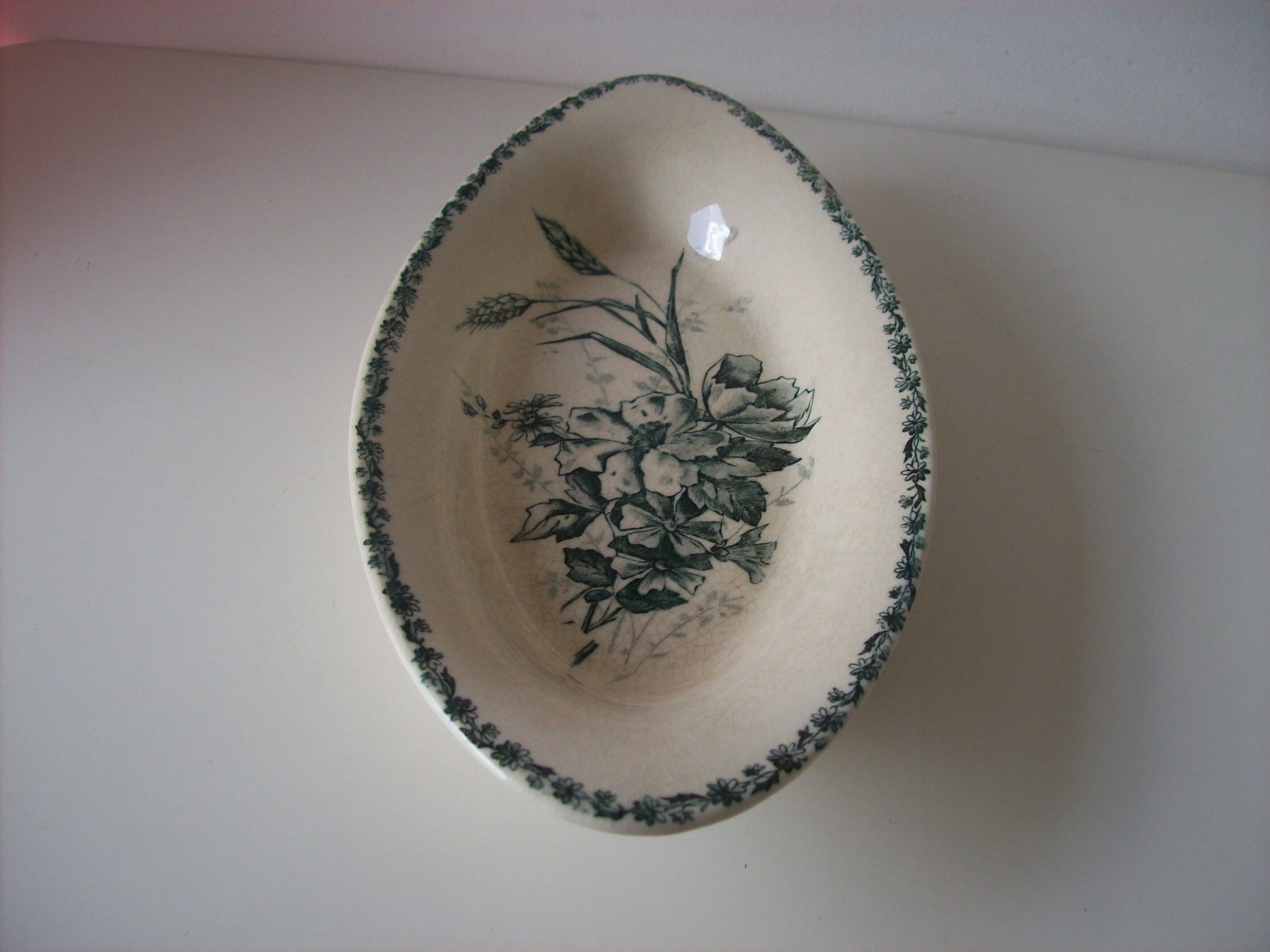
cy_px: 476
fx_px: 1320
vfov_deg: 39.6
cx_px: 635
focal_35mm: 36
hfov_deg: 51.4
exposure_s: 1/227
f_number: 2.7
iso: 80
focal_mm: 6
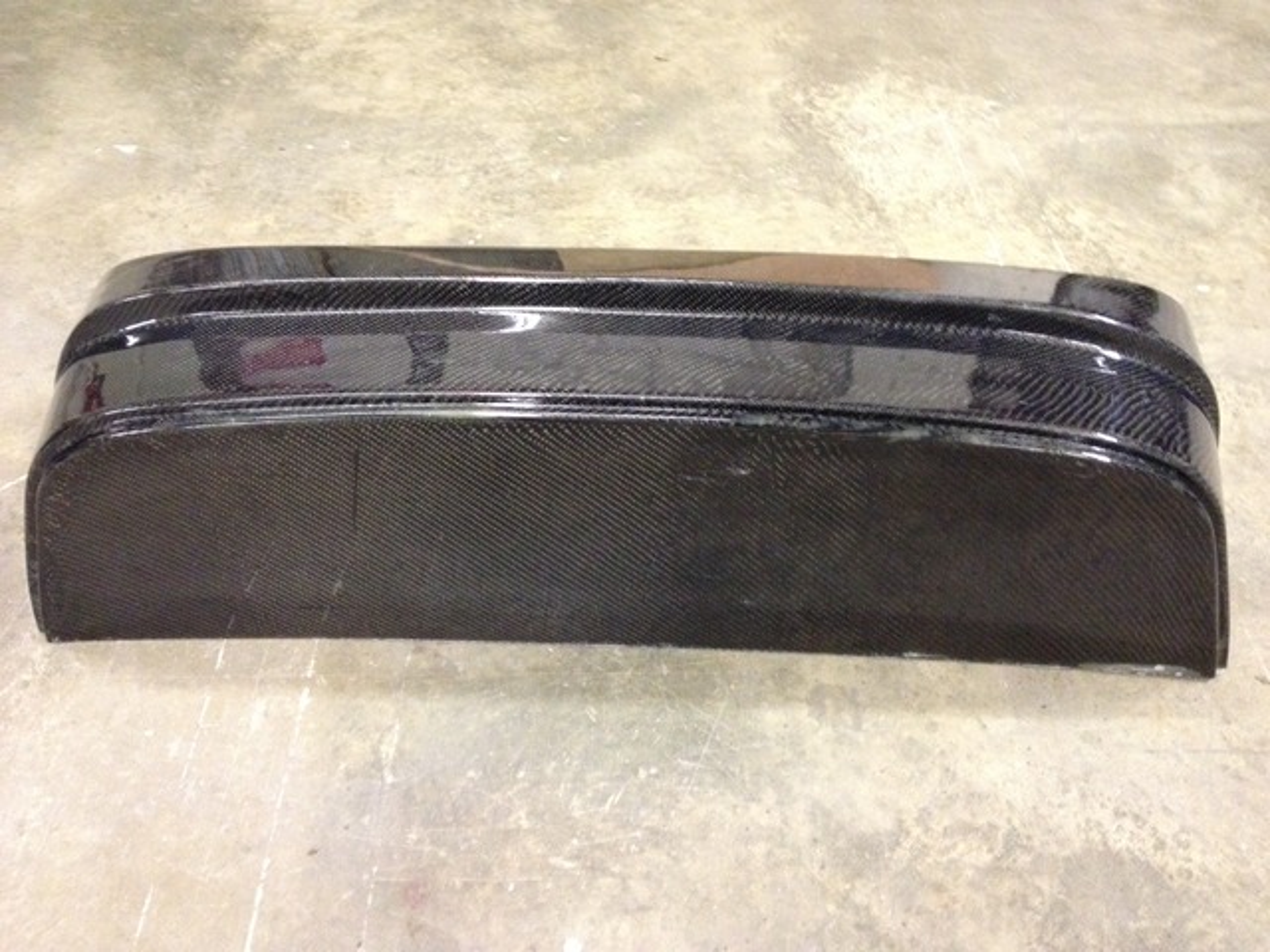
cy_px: 476
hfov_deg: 52.6
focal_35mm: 35
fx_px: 1284
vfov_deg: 40.7
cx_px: 635
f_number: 2.4
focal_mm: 4.28
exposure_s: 1/15
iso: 500
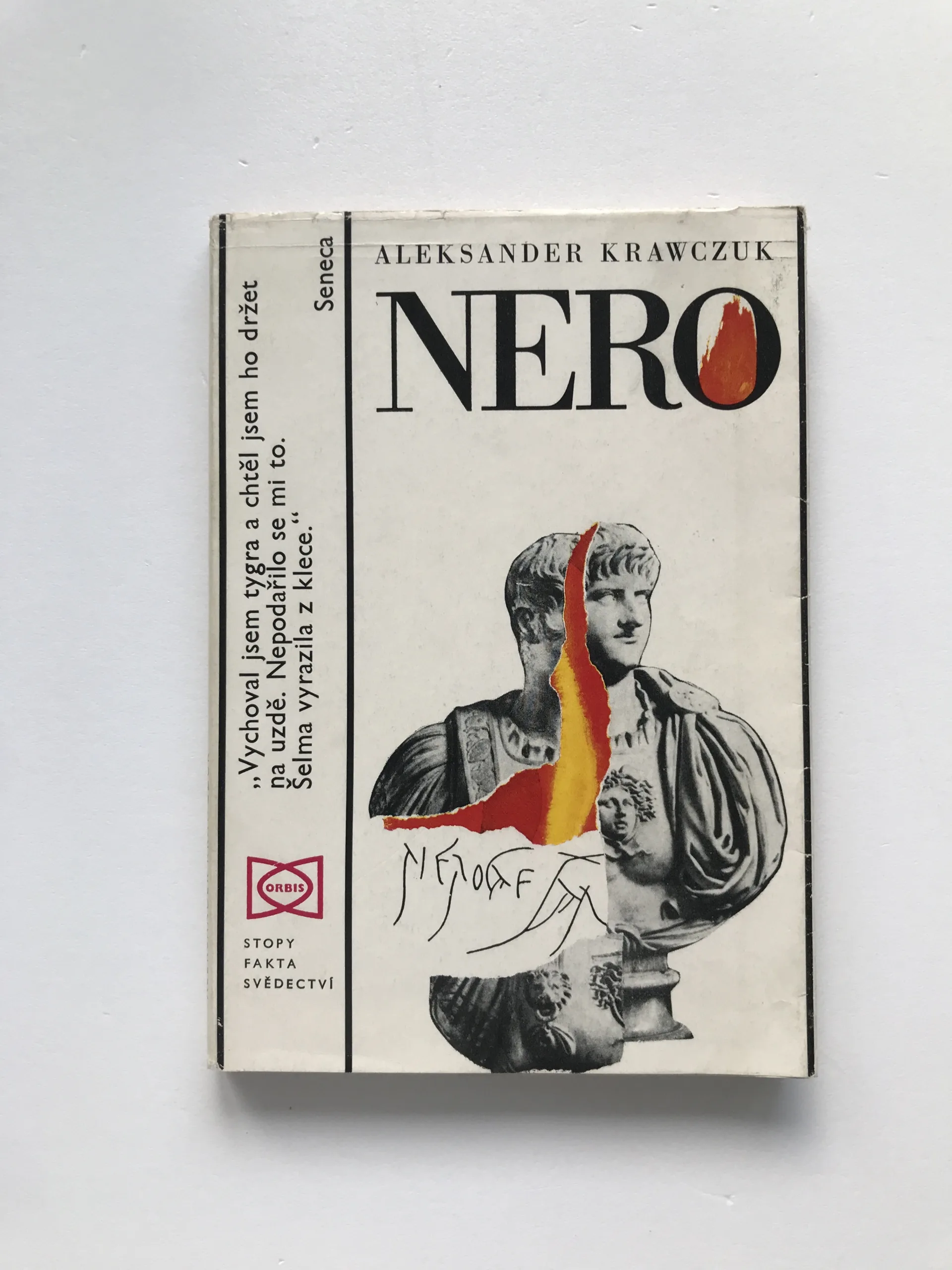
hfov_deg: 49.7
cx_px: 476
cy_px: 635
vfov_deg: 63.4
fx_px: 1027
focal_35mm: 28
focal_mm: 3.99
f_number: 1.8
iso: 32
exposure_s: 1/100
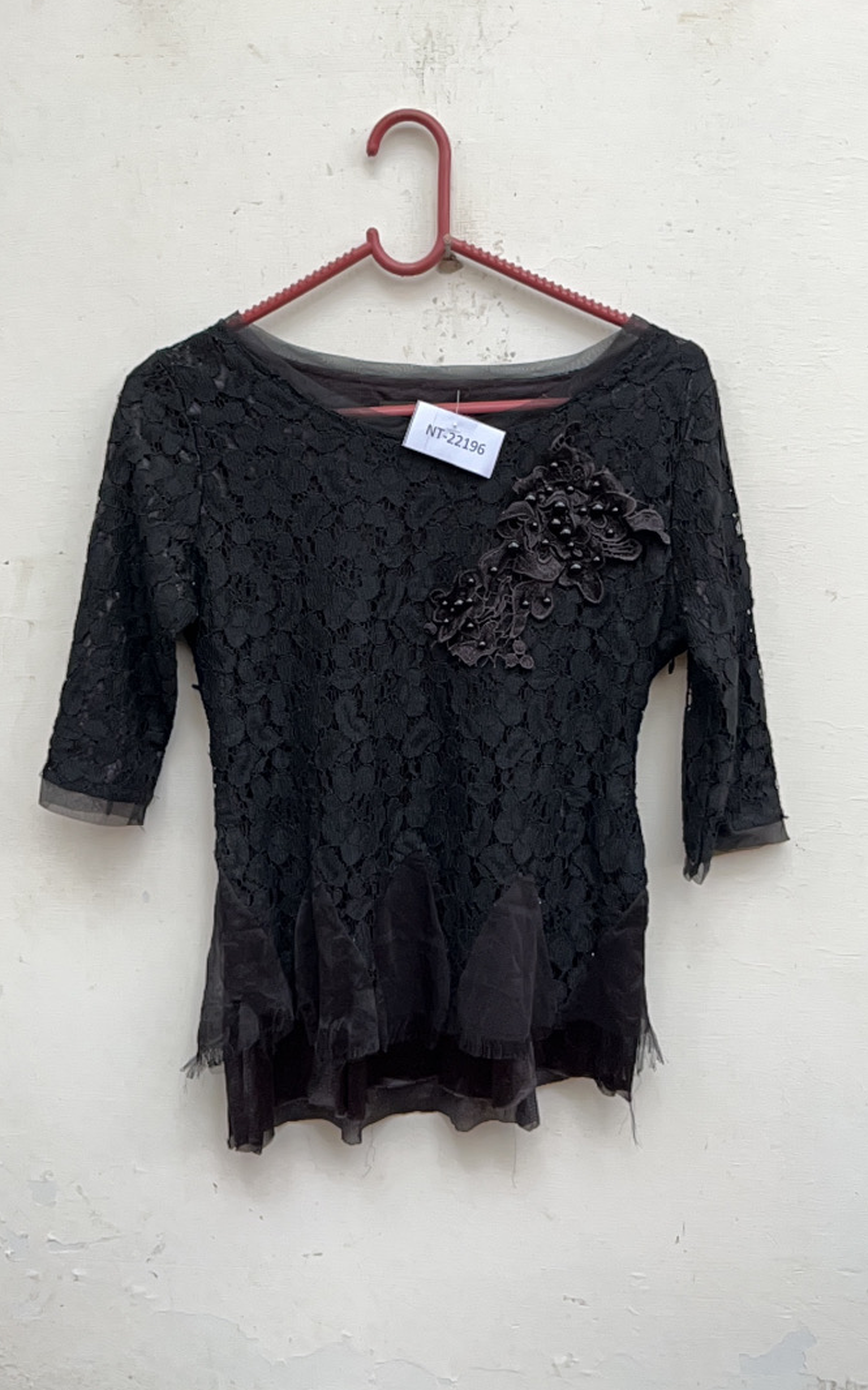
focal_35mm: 29
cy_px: 695
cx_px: 412
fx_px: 1098
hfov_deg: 43.1
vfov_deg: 64.6
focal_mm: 5.1
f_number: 1.6
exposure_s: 1/100
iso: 80
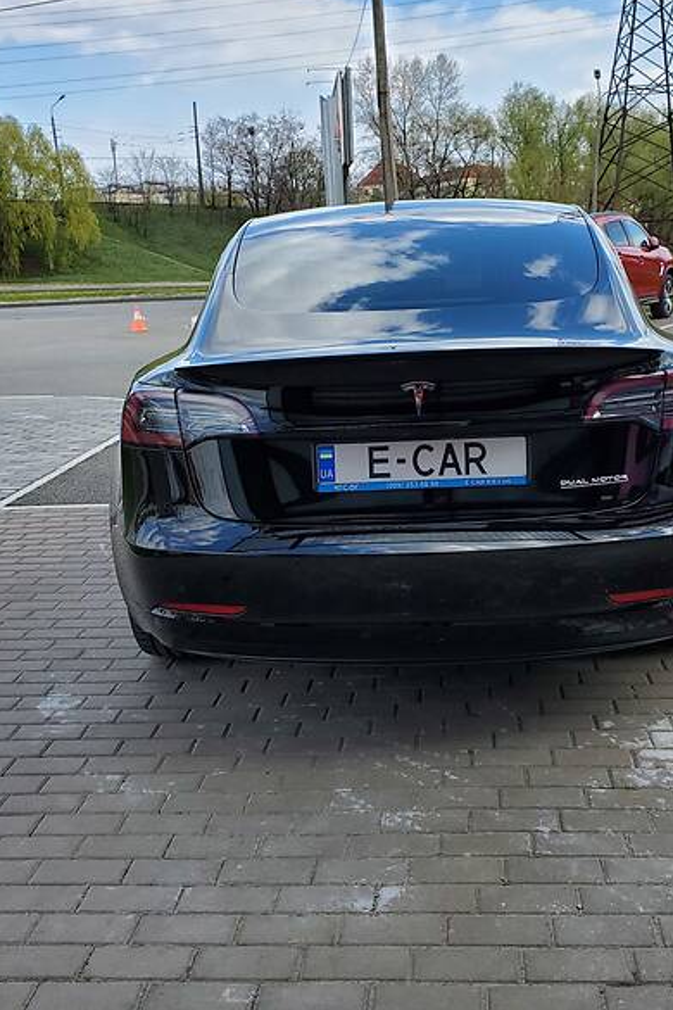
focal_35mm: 37
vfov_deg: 51.9
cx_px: 371
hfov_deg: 35.9
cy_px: 496
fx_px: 1037
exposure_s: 1/712
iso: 50
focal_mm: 4.3
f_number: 2.4
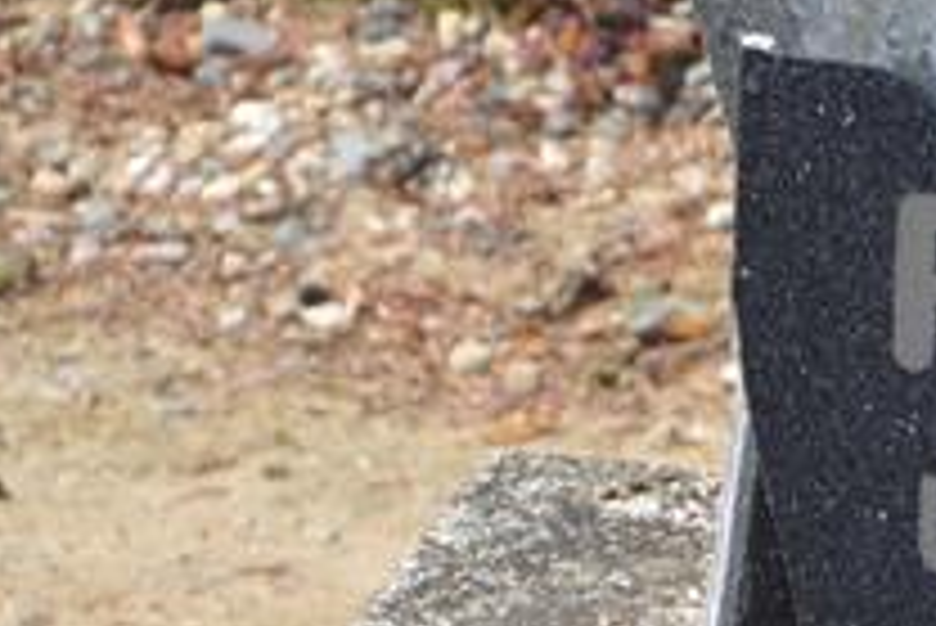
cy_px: 612
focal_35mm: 304
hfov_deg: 6.7
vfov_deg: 4.5
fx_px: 7909
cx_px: 1426
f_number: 6.3
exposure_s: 1/200
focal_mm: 66
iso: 100
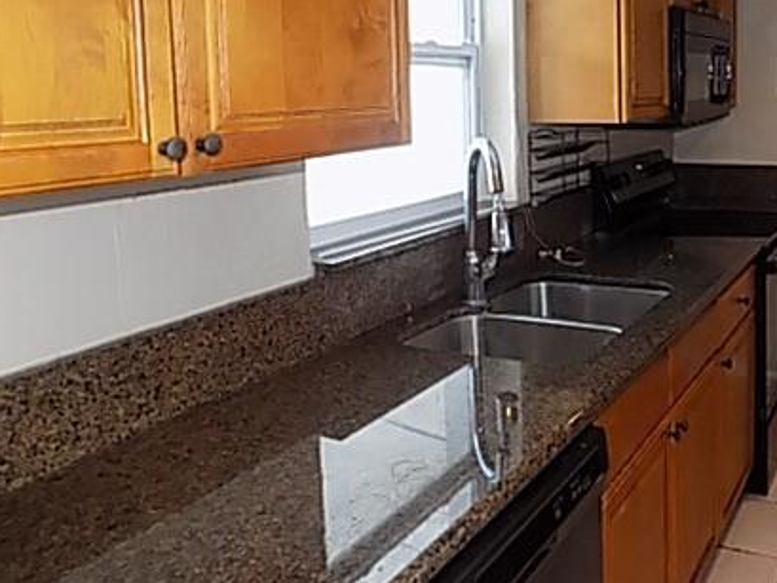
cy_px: 163
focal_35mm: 36
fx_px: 808
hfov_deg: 49.0
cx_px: 598
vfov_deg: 38.9
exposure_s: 1/30
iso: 400
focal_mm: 4
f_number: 3.1
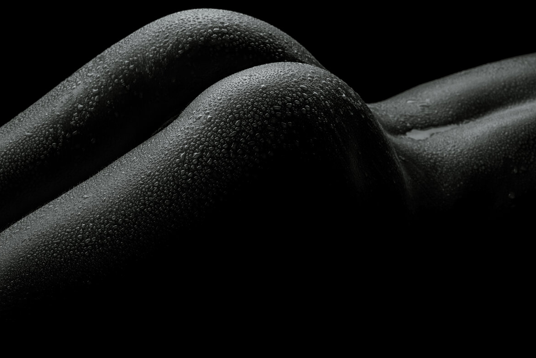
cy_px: 180
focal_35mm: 61
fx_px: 908
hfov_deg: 32.9
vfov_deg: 22.3
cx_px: 270
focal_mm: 60
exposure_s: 1/160
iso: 64
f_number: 10
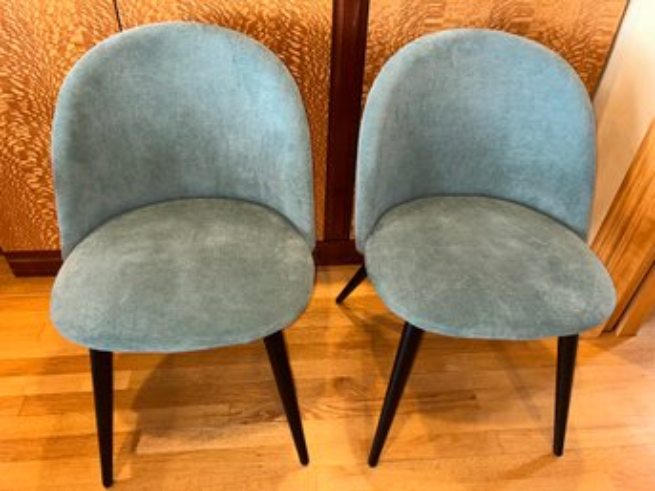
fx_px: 492
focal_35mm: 26
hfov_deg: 67.3
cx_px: 328
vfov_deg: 53.0
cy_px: 246
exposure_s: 1/22
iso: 50
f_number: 1.5
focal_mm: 5.7
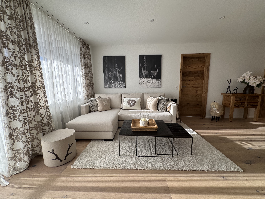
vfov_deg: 85.7
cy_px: 100
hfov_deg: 102.1
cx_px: 132
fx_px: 107
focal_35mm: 14
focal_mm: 2.22
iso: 40
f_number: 2.2
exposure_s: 1/368
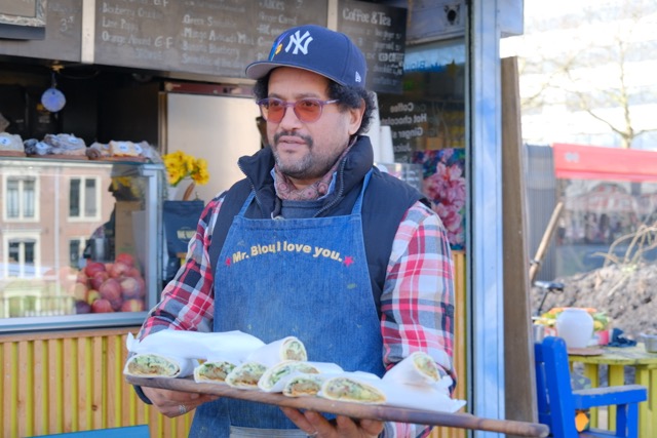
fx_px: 1077
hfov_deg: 33.9
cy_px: 219
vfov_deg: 23.0
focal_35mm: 59
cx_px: 328
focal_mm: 39.3
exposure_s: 1/250
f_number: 4
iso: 640
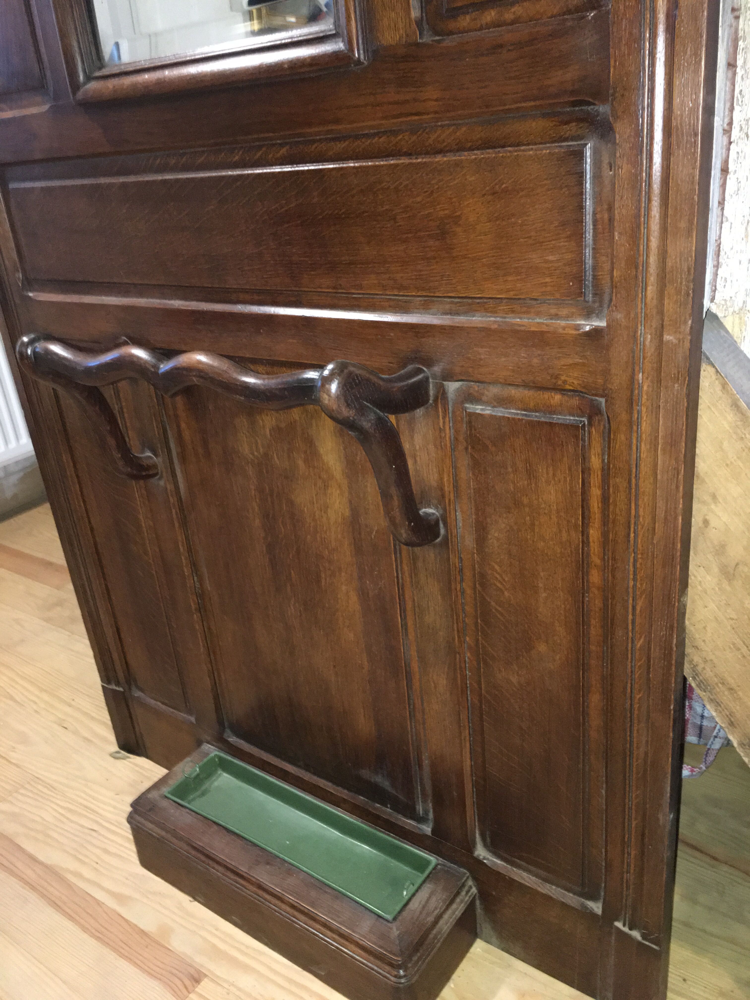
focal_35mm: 29
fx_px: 838
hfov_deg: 48.2
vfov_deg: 61.7
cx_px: 375
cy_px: 500
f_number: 2.2
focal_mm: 4.15
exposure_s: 1/17
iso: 250
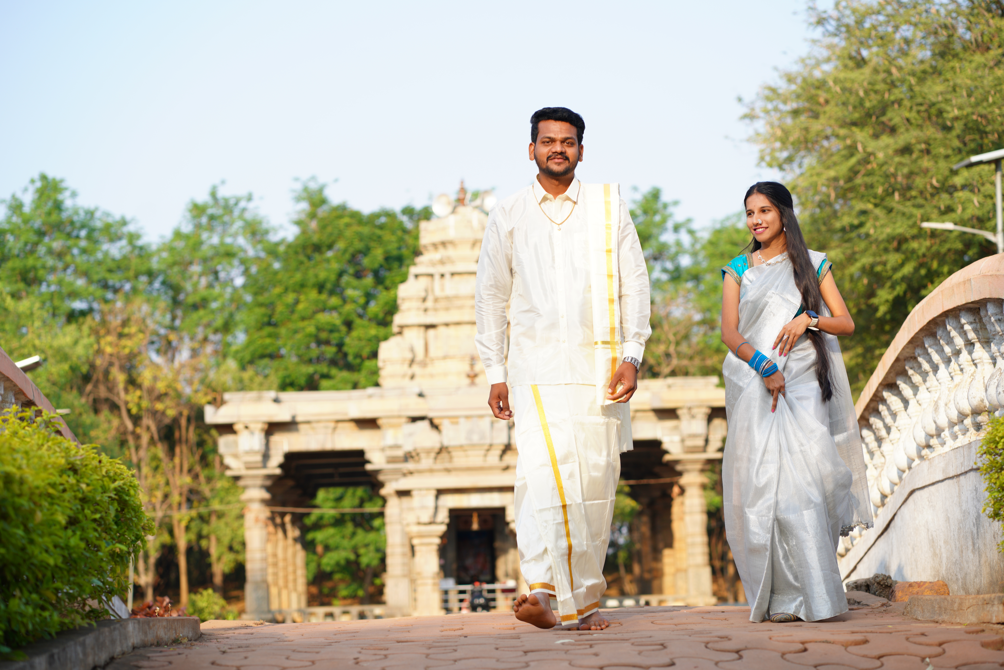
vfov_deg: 16.1
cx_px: 502
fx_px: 2371
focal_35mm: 85
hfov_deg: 23.9
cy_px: 335
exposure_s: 1/400
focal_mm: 85
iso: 100
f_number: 3.5
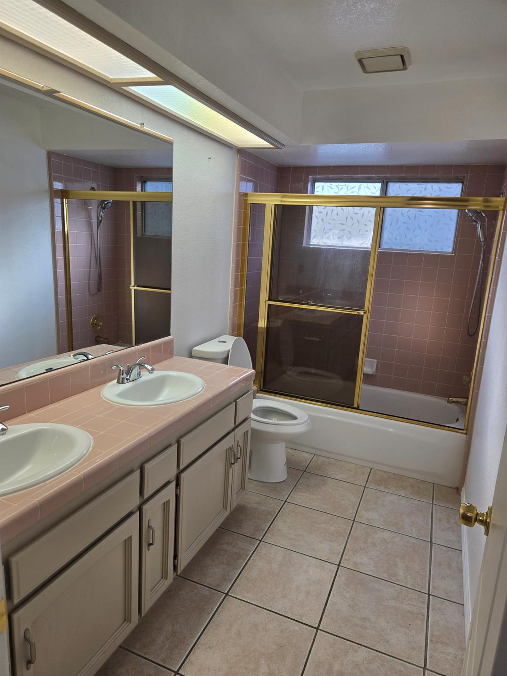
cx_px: 254
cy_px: 338
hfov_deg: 58.9
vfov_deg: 73.9
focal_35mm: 23
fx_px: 449
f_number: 1.8
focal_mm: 5.4
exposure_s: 1/120
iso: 50
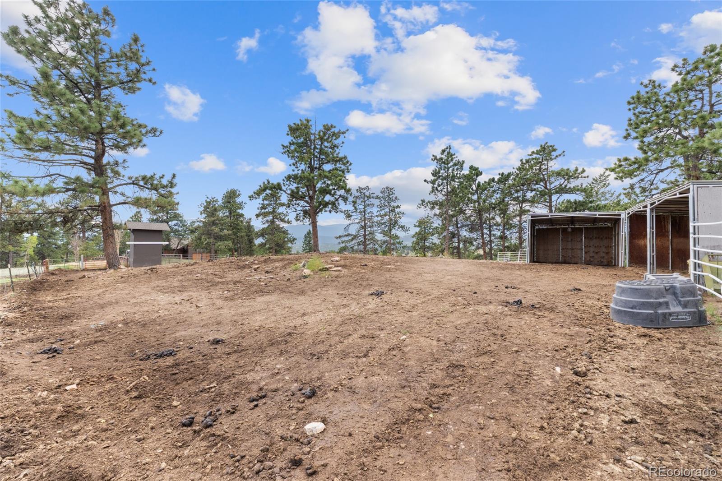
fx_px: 301
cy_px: 240
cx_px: 361
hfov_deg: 100.4
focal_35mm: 15
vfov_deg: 77.3
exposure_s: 1/125
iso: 250
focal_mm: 10
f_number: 9
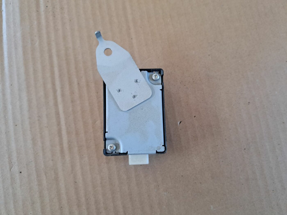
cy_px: 108
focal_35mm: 24
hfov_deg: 71.6
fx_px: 199
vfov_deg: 56.8
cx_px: 144
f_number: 1.8
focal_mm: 5.23
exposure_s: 1/50
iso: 400
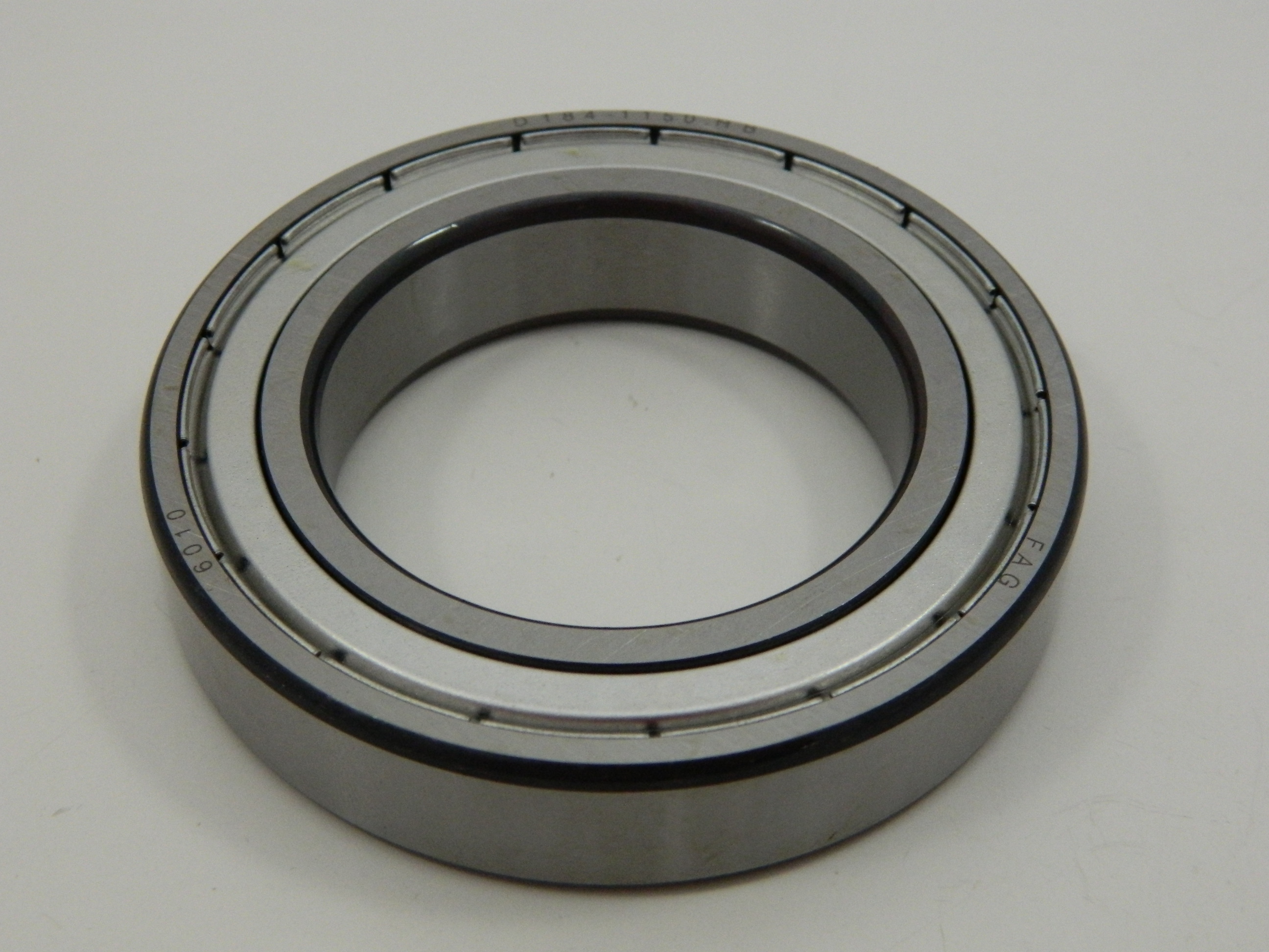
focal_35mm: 57
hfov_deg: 33.8
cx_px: 634
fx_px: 2090
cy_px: 476
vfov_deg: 25.7
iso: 400
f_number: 3.8
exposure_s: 1/160
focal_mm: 10.2
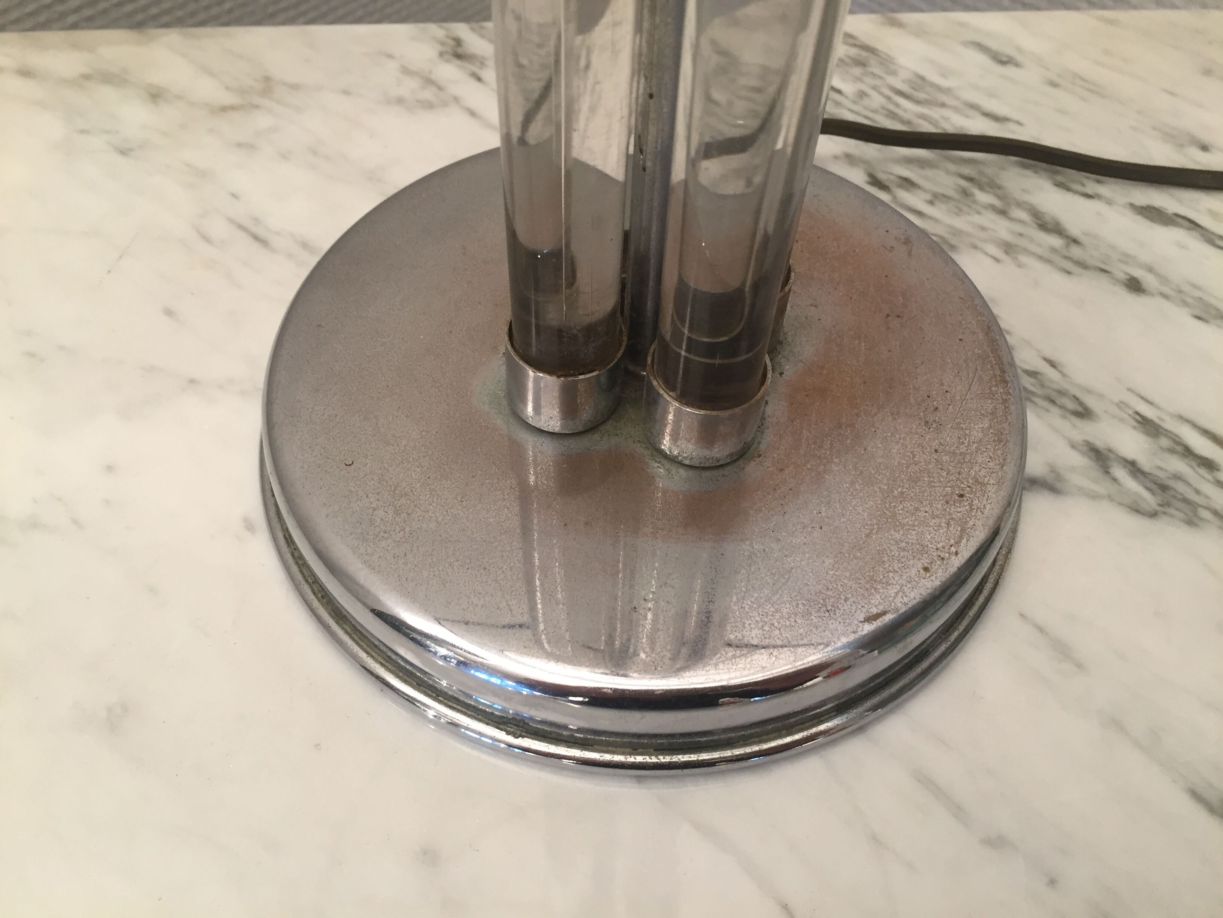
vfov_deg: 48.2
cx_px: 612
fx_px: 1025
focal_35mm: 29
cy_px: 459
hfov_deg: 61.7
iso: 125
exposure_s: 1/33
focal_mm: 4.15
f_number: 2.2
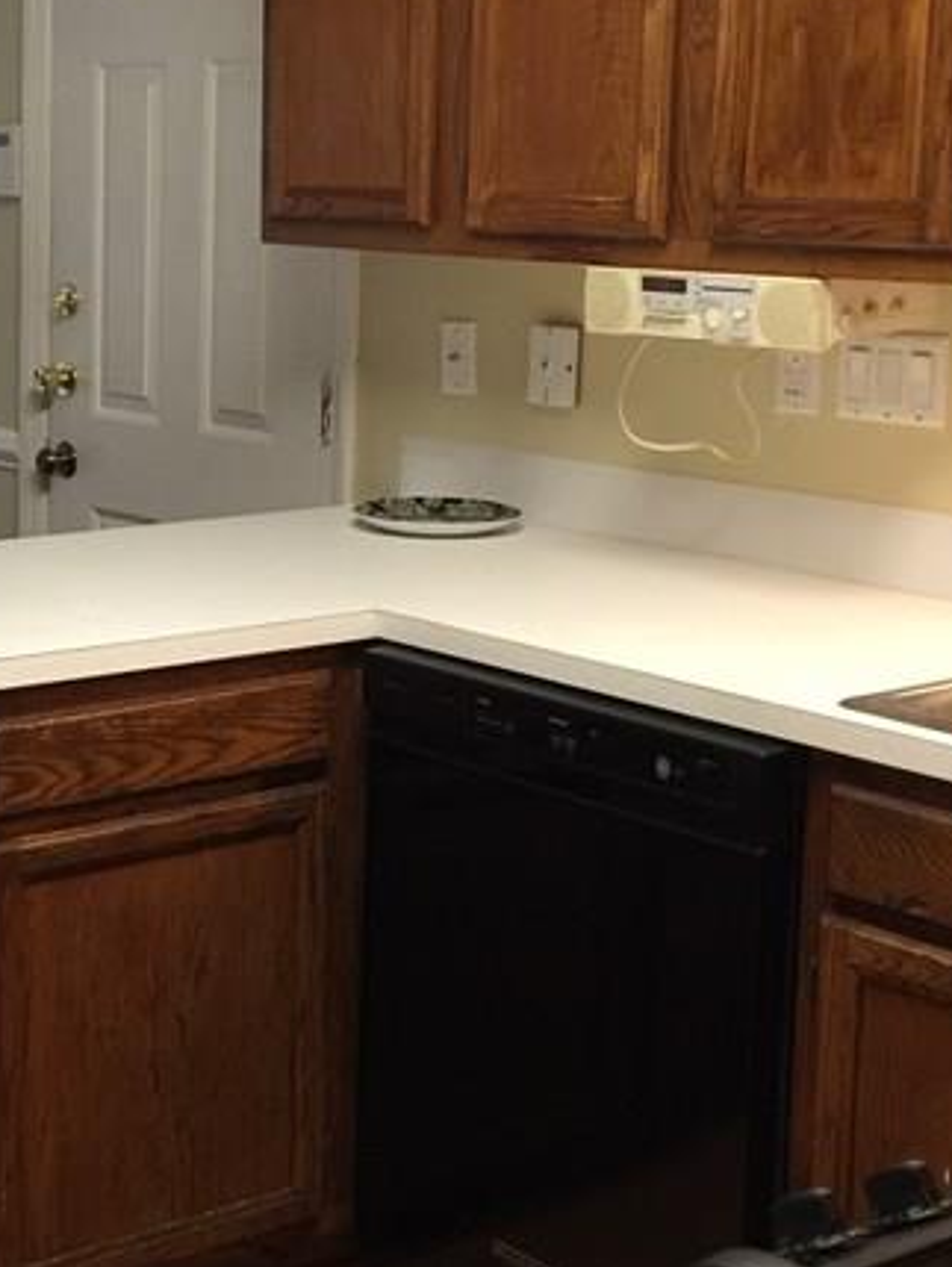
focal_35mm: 69
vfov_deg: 28.1
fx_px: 2528
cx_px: -41
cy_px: 527
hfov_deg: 20.5
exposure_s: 1/15
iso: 50
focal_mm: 4.15
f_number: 2.2
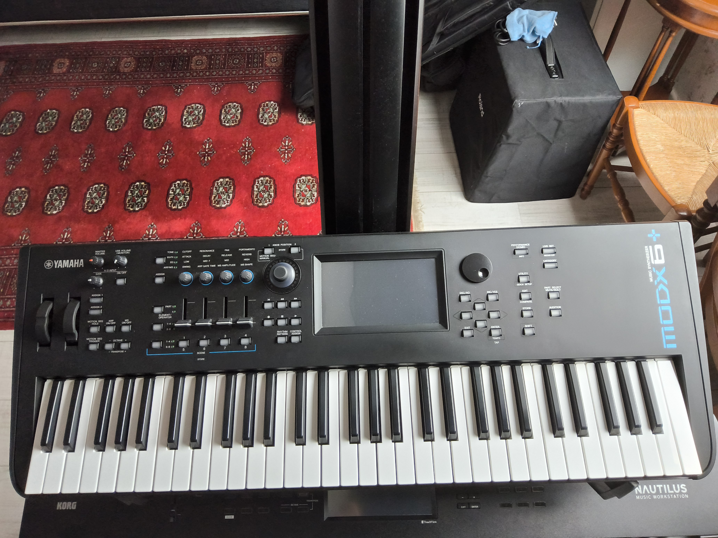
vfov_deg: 54.9
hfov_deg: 69.4
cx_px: 359
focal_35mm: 25
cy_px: 269
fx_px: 519
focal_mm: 3.08
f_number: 2
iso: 400
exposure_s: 1/100
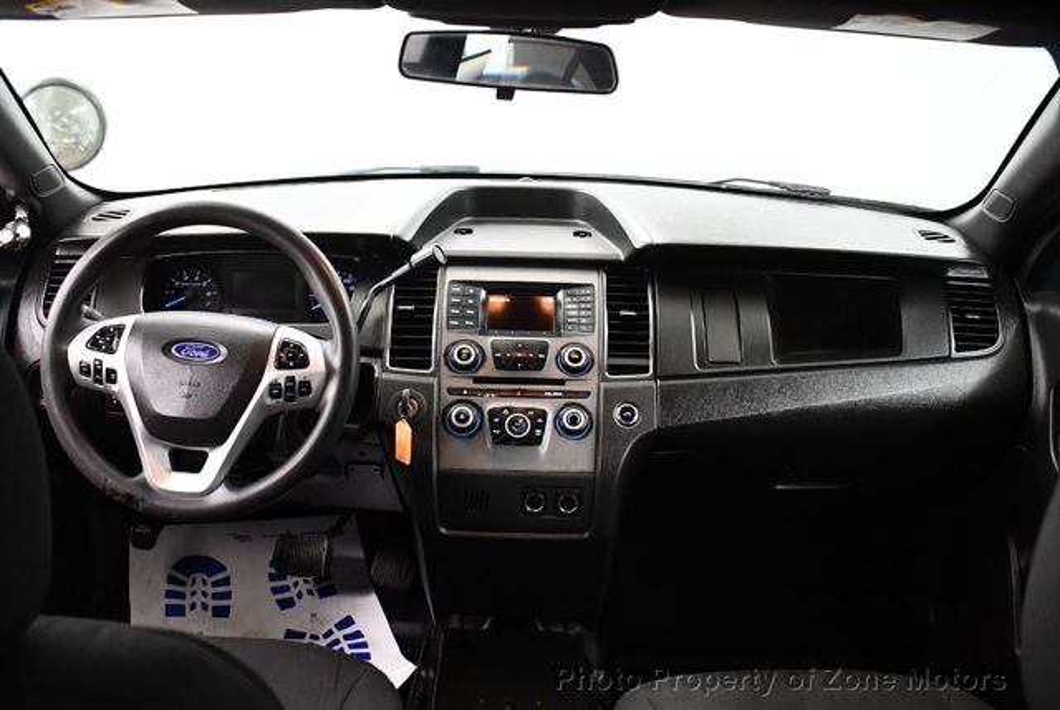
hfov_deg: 53.1
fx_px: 1062
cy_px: 355
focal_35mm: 36
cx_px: 530
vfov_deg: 37.0
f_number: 3.5
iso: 3200
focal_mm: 18
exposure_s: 1/100
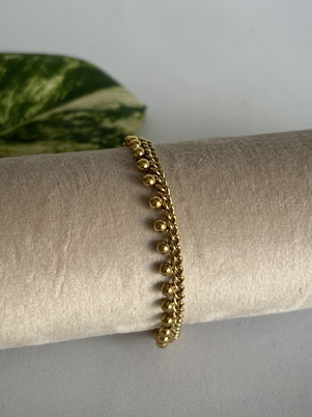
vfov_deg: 28.2
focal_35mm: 69
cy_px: 190
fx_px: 830
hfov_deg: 21.3
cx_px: 172
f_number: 1.6
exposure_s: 1/60
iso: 64
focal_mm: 5.96
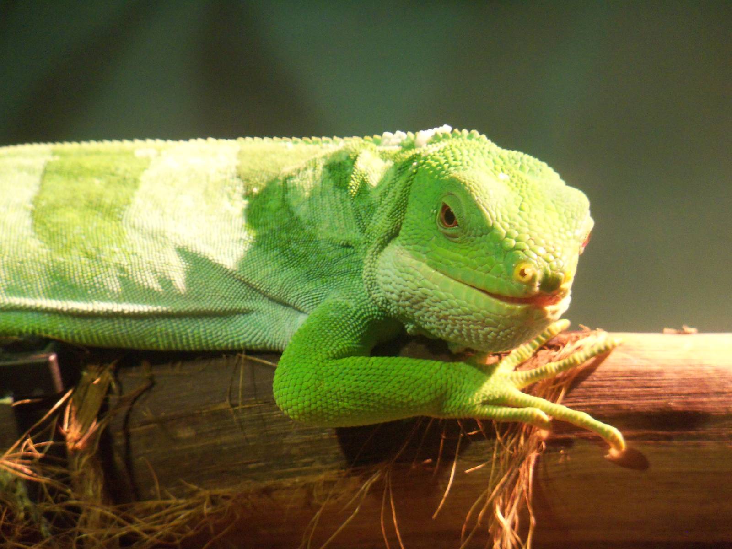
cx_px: 366
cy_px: 274
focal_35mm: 286
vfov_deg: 5.2
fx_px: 6048
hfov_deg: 6.9
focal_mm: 50.6
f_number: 4.5
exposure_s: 1/8
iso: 400
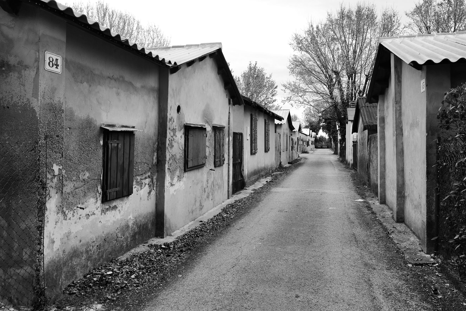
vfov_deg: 46.4
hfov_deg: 65.5
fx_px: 363
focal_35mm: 28
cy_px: 156
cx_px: 233
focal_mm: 28
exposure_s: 1/161
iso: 200
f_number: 8
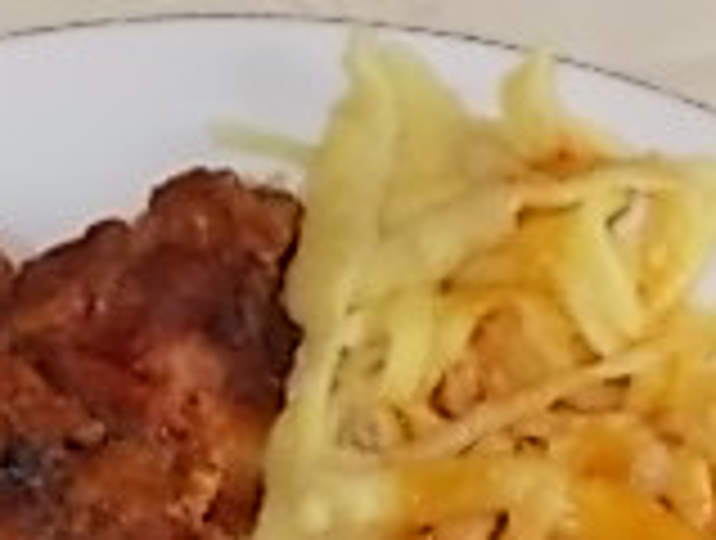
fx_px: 5494
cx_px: 306
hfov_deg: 7.5
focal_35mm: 265
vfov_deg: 5.5
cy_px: 999
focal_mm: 11.8
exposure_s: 1/60
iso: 200
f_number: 5.3
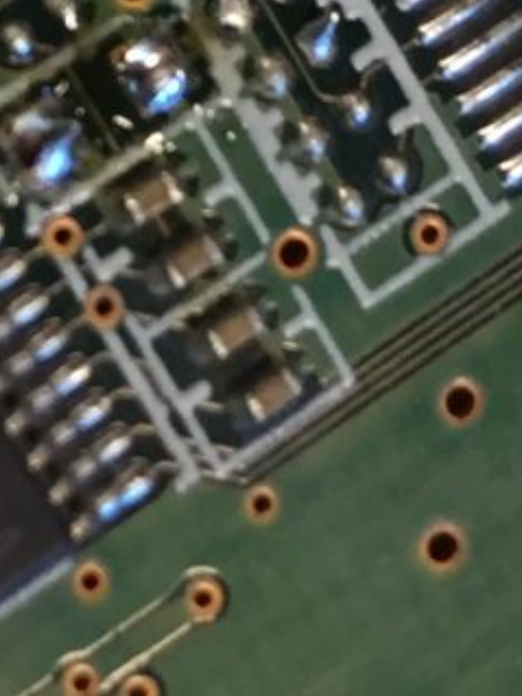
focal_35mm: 186
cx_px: 57
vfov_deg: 10.6
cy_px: 314
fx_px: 3742
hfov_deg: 8.0
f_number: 2.2
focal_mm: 4.15
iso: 125
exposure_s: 1/33
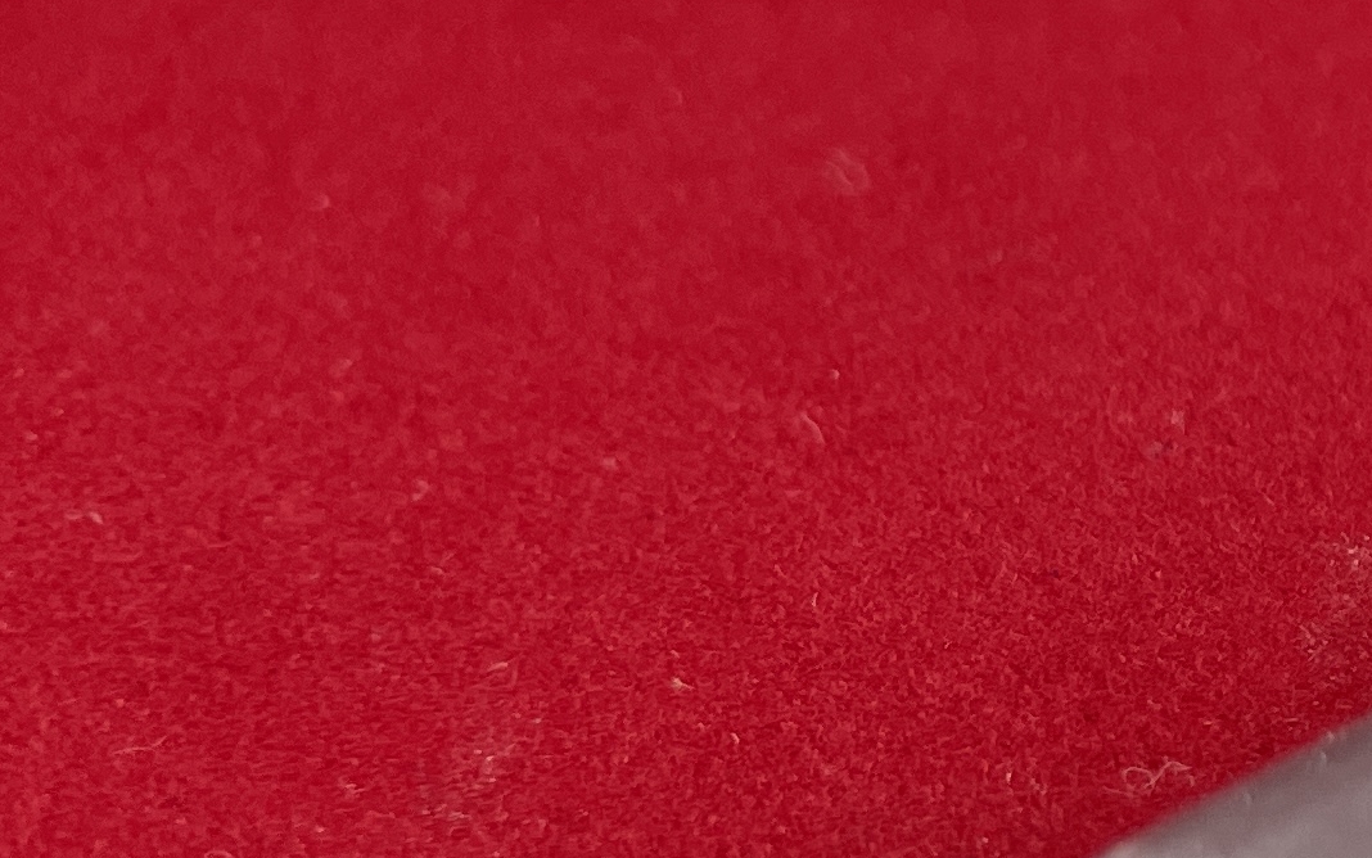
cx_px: 2477
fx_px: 3890
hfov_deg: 16.6
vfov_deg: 12.6
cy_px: 650
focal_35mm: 104
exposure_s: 1/121
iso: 40
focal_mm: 4.2
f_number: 1.6
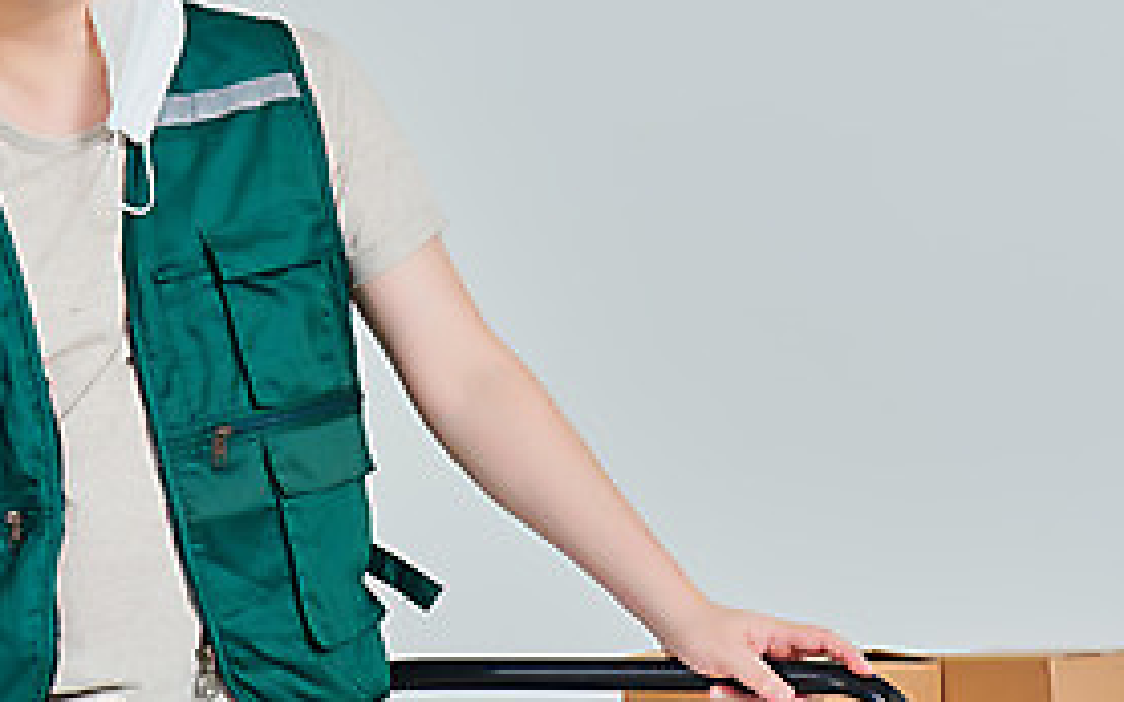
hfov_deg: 9.7
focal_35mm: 216
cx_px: 302
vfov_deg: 6.1
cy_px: 349
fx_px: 6615
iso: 100
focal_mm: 98
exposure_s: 1/125
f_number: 14
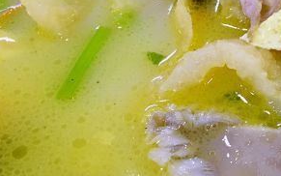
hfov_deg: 26.2
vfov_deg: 17.4
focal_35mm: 74
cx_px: 290
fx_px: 567
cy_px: 28
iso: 125
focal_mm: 4.15
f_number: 2.2
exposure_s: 1/33
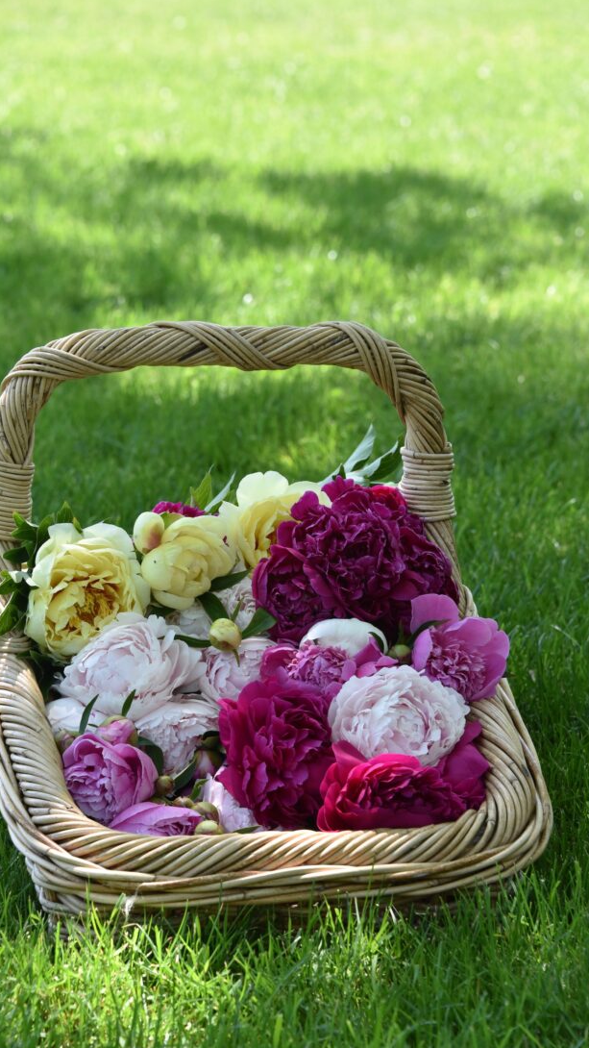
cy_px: 523
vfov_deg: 16.6
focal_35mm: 129
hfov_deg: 9.4
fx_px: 3582
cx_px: 272
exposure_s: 1/320
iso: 1000
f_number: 9
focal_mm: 122
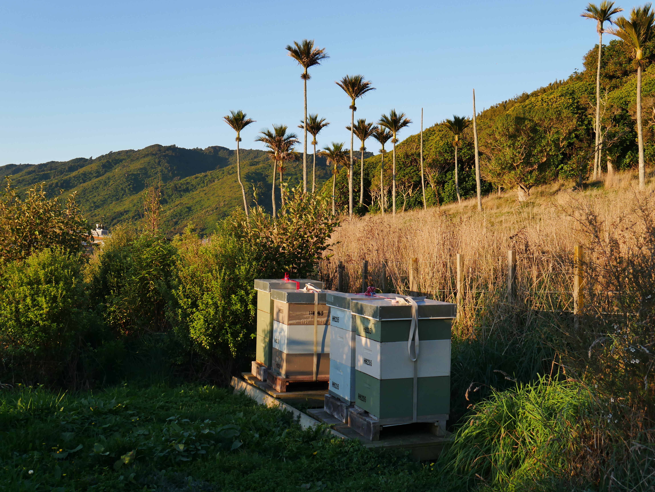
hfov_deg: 46.8
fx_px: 757
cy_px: 246
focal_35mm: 40
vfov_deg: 36.0
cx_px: 328
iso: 200
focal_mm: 20
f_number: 6.3
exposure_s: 1/200
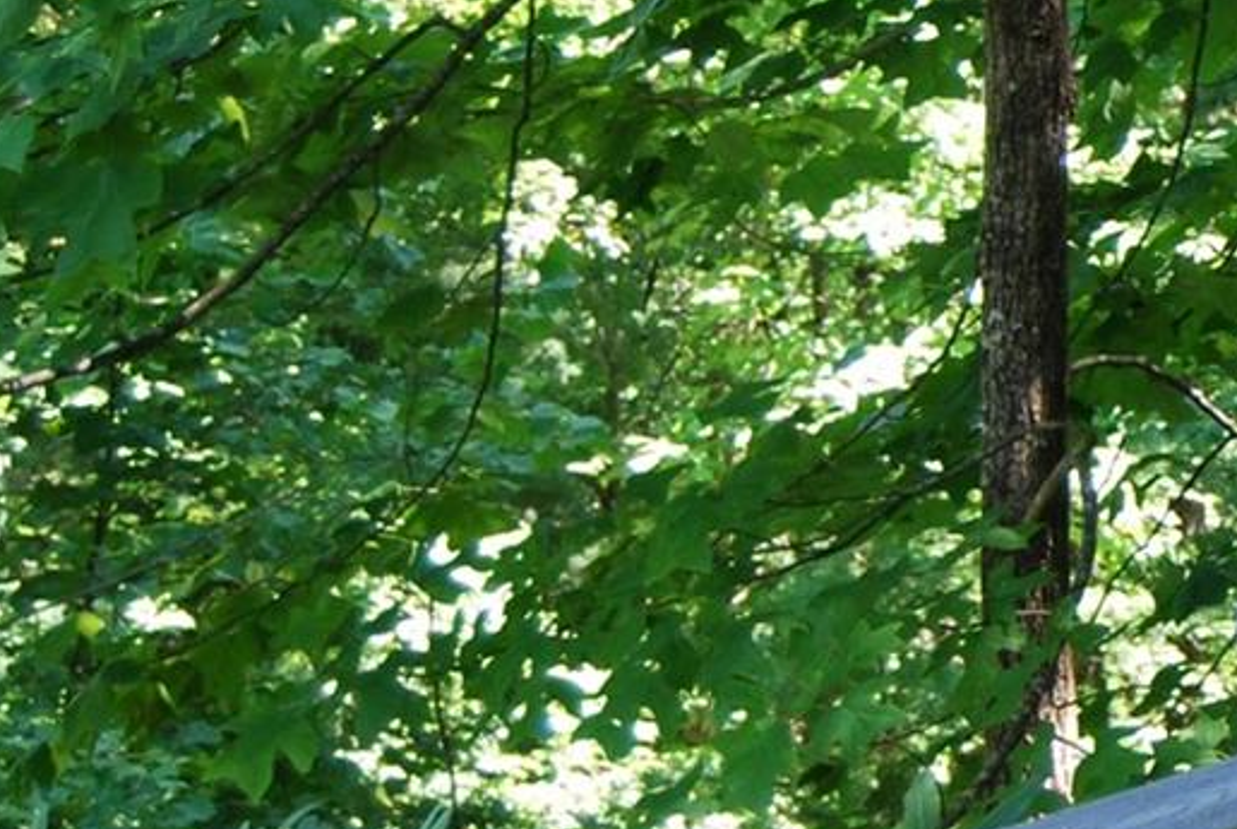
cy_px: 127
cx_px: 2135
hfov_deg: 11.5
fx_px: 5746
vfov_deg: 8.2
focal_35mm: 167
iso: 200
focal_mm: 28
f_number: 4.2
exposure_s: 1/60
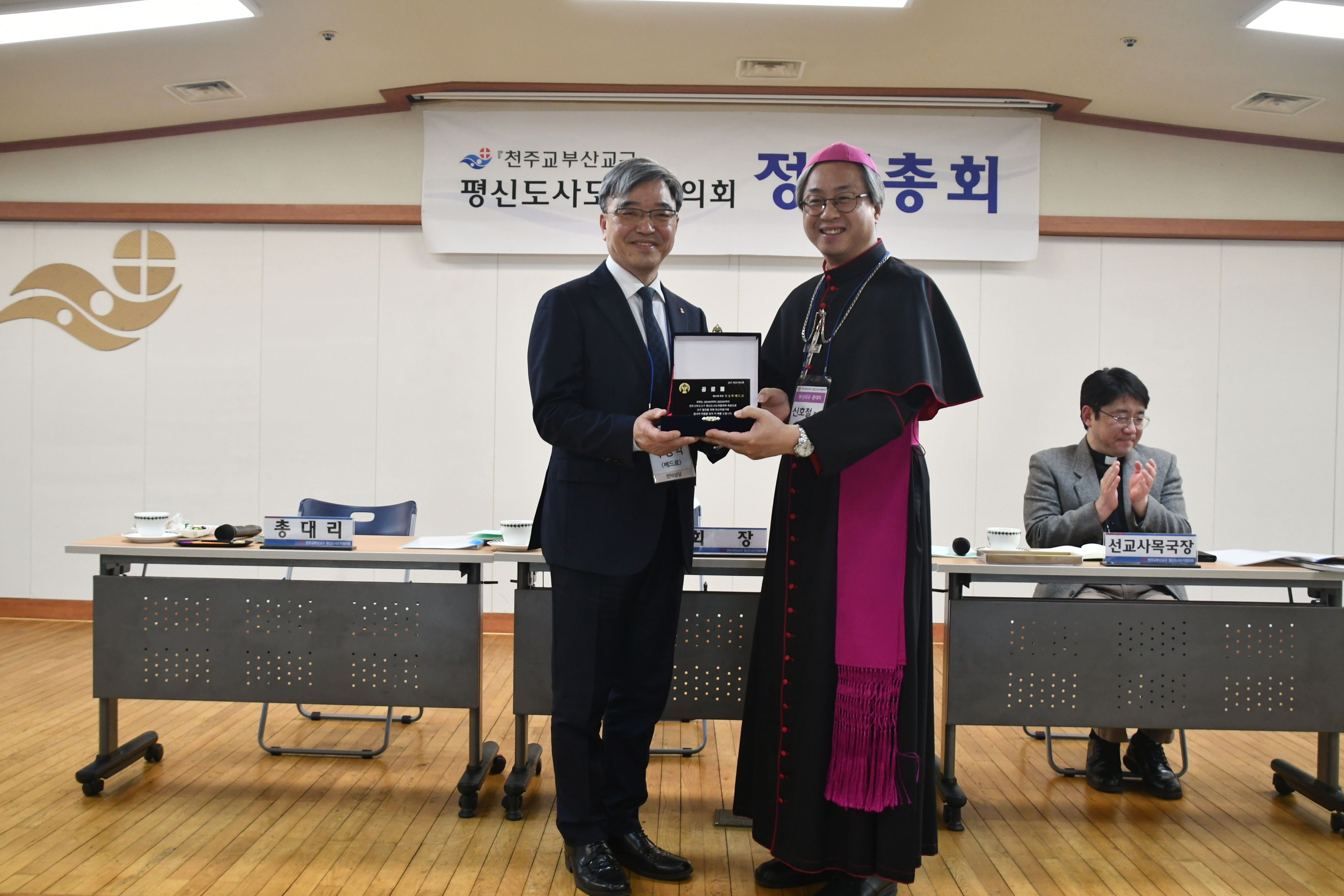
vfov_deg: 41.1
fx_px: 1195
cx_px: 660
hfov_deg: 58.7
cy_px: 454
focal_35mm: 32
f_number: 4
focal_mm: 21
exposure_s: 1/60
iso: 1000
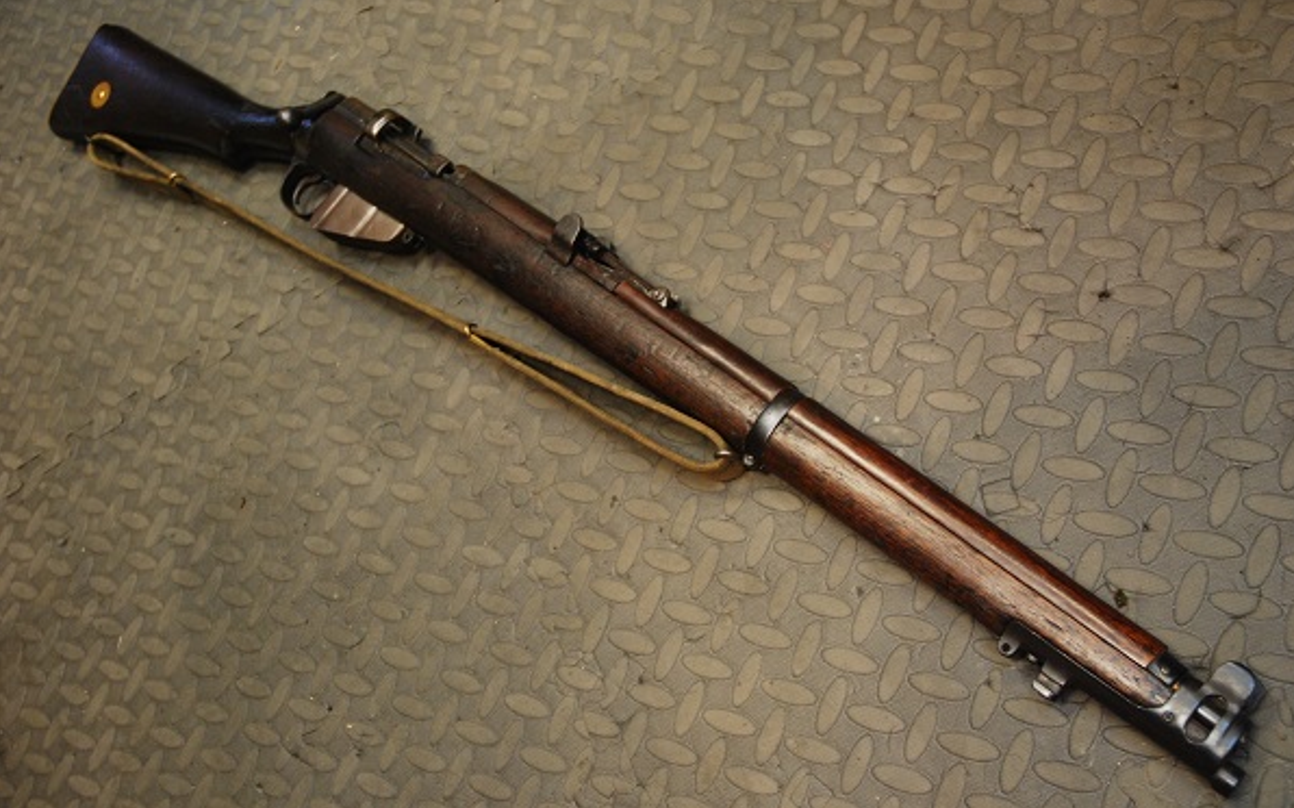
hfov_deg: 51.0
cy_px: 392
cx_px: 649
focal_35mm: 39
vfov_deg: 33.1
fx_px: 1358
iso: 640
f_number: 3.8
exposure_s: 1/30
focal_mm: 25
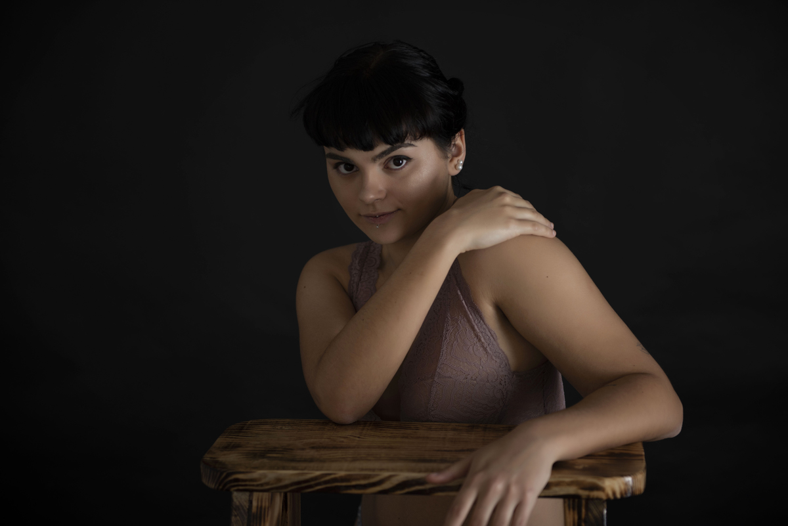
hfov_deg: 28.8
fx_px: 1533
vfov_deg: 19.5
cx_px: 394
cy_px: 263
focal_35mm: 70
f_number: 2.8
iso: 100
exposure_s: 1/100
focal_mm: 70
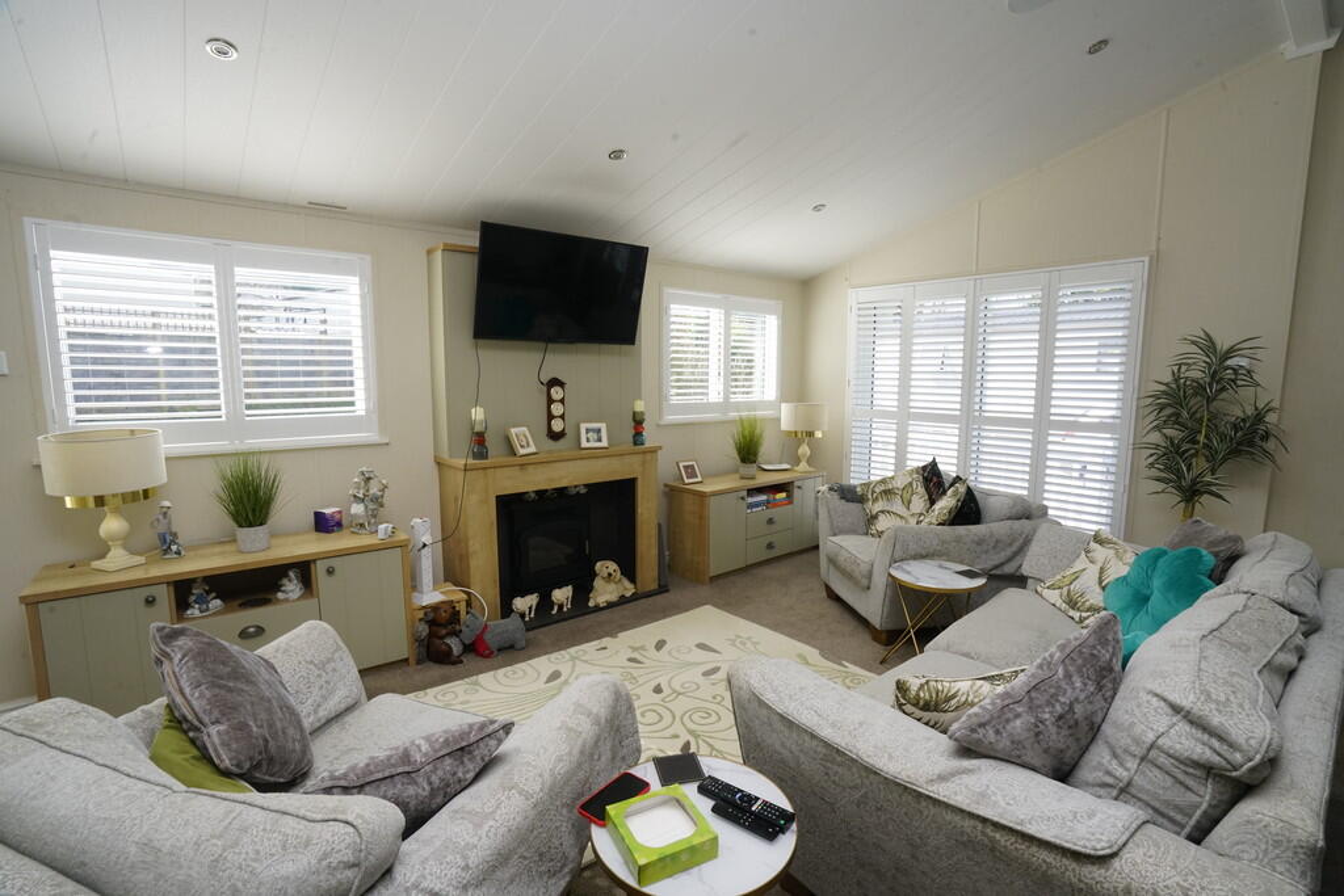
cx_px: 672
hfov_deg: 96.7
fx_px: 597
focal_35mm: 16
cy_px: 448
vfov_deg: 73.8
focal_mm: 16
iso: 1250
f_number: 14
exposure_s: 1/60
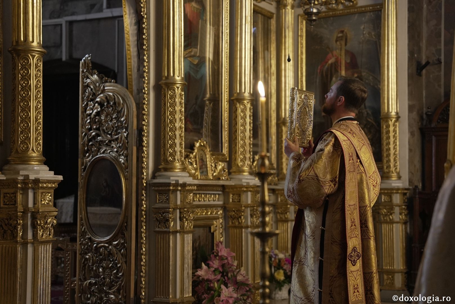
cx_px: 228
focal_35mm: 70
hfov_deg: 28.8
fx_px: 885
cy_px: 152
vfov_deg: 19.5
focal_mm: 70
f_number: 2.8
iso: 4000
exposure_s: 1/100
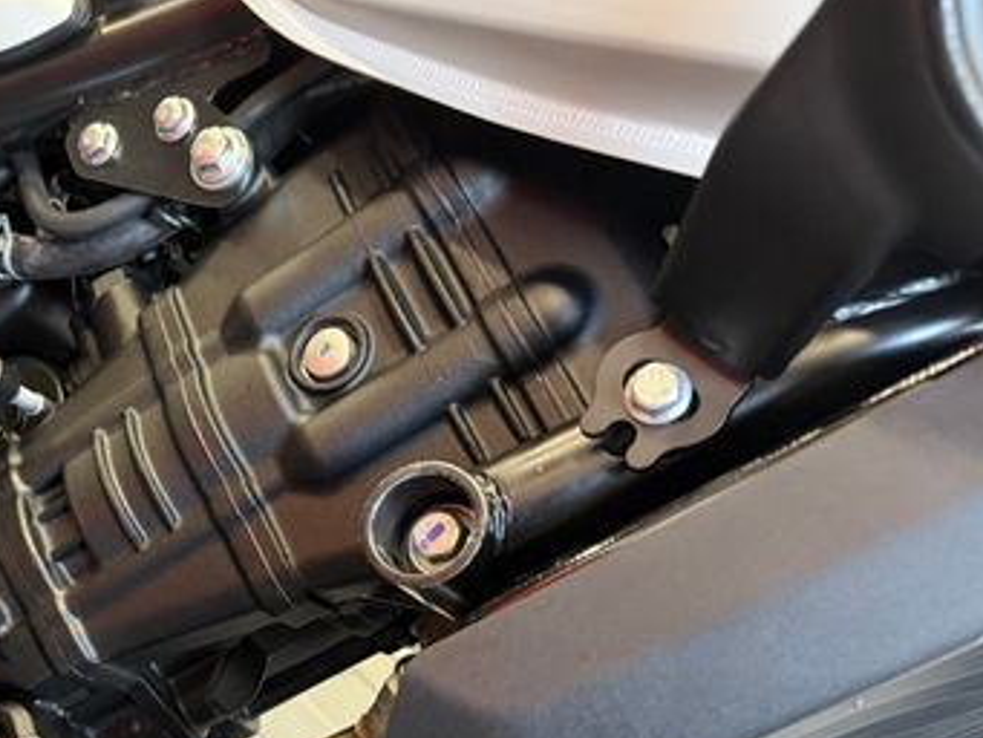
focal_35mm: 45
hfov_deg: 39.3
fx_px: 1278
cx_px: 112
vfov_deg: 31.0
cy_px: 634
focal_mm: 6.76
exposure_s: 1/50
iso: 320
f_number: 1.78
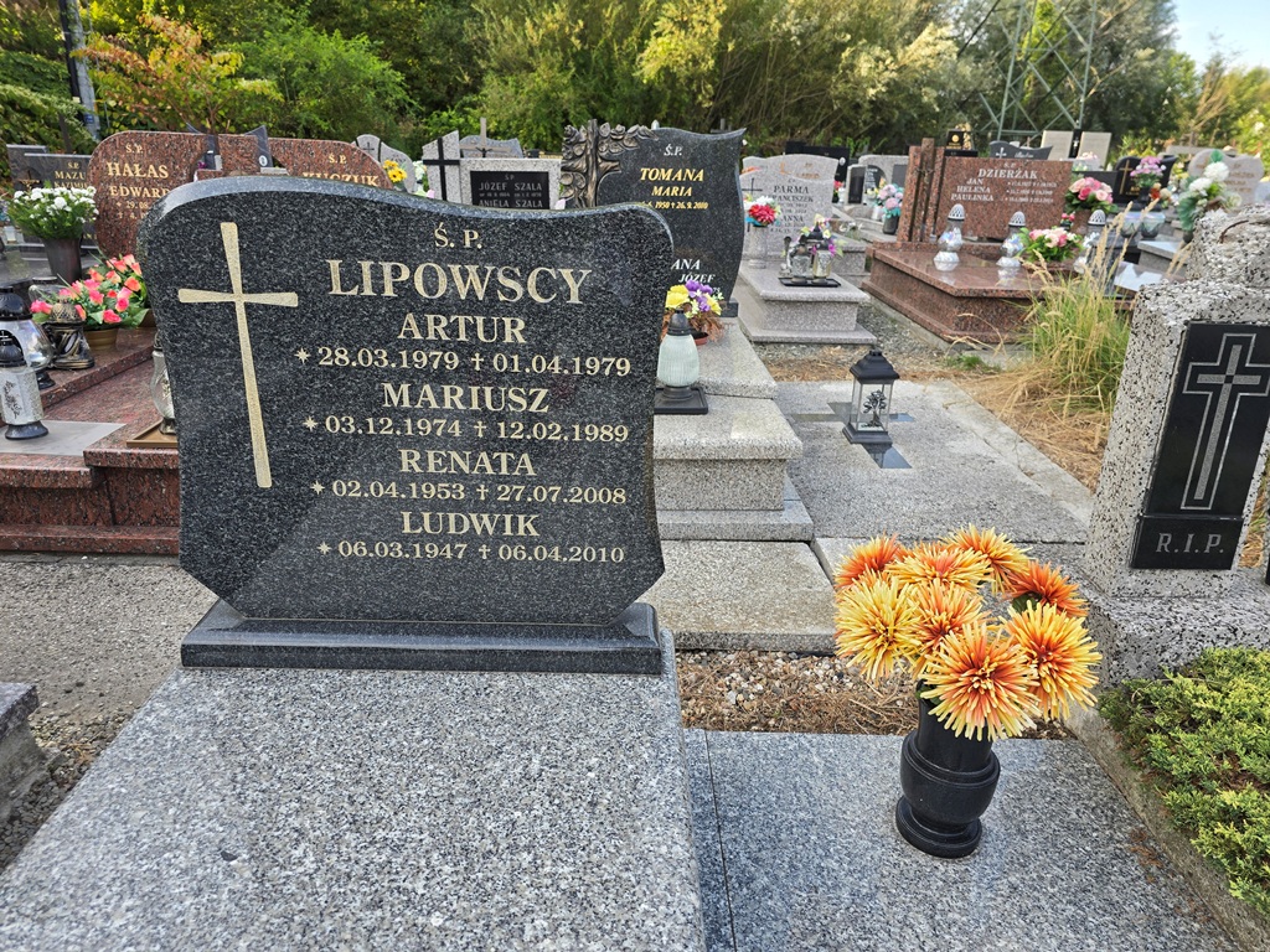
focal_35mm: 23
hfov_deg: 73.9
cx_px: 635
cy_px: 476
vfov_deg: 58.9
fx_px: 844
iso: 20
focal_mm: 6.3
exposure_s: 1/180
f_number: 1.7
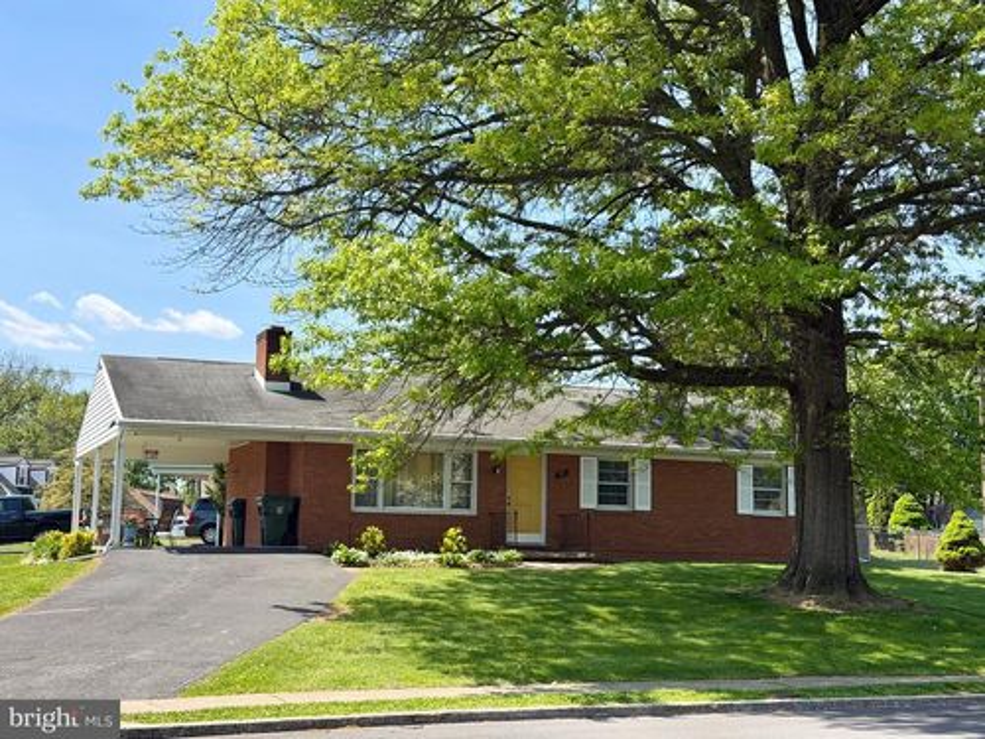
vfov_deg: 30.3
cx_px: 492
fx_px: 1366
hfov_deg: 39.7
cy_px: 370
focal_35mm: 48
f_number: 1.78
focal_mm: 6.76
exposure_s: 1/2762
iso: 80
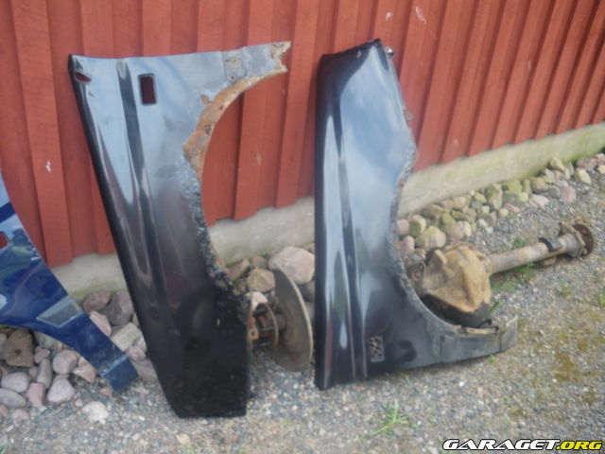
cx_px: 302
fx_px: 629
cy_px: 227
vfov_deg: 39.7
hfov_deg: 51.4
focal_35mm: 36
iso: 100
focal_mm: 6.3
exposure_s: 1/50
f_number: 3.5
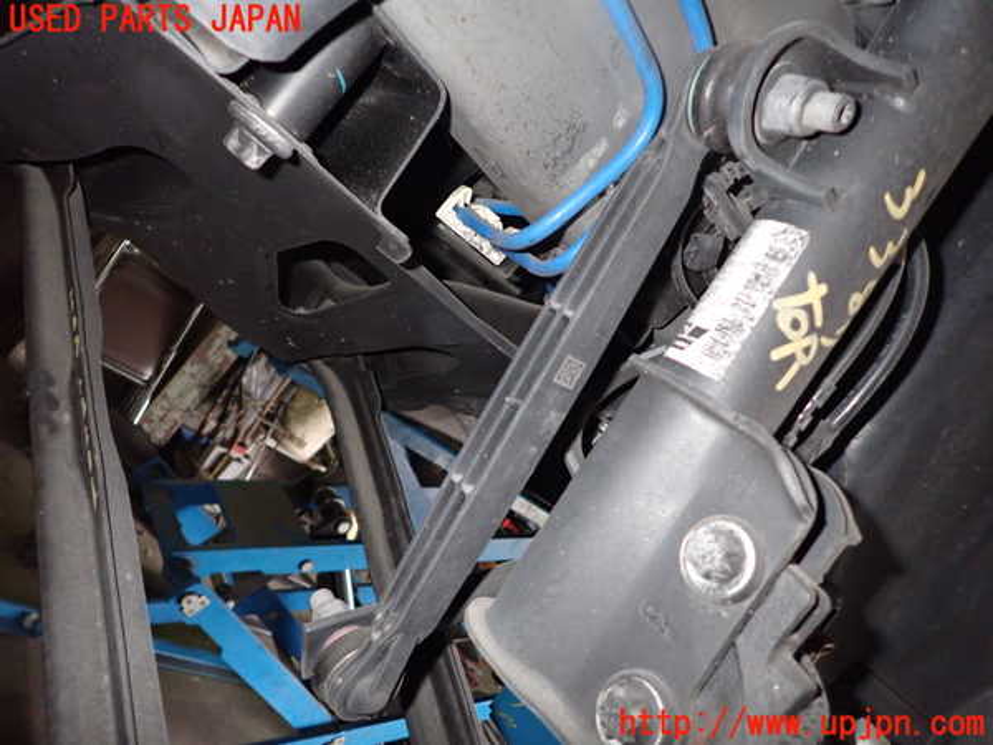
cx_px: 496
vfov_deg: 54.9
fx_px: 717
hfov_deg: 69.4
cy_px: 372
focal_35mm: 25
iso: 800
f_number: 5.6
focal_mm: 4.5
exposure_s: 1/30
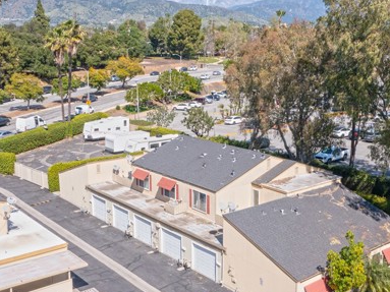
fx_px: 507
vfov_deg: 32.1
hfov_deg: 42.0
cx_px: 227
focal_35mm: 45
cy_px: 133
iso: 100
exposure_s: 1/400
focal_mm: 10.26
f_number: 6.3
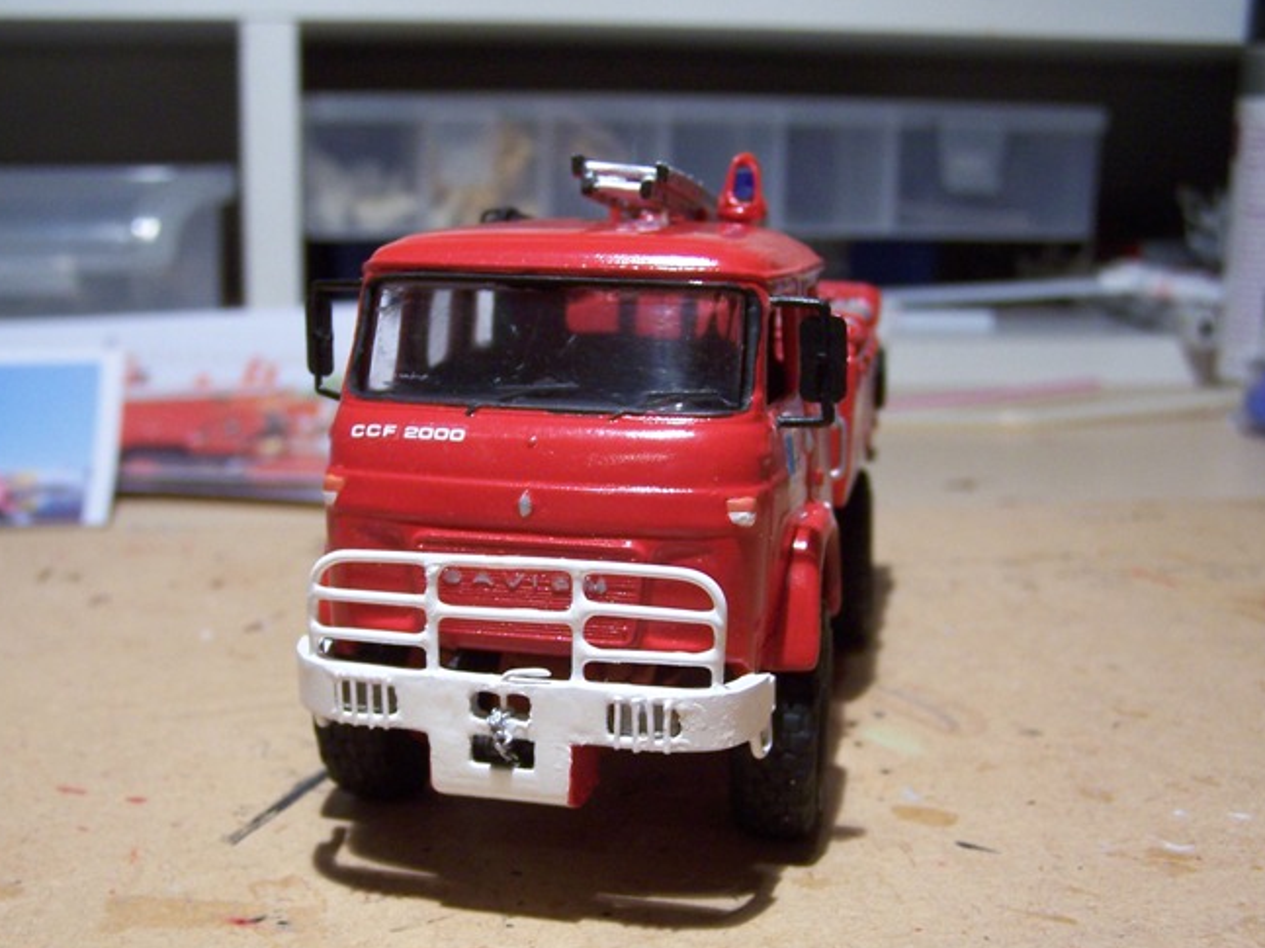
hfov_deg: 40.4
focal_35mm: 47
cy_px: 520
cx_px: 569
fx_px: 1717
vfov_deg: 30.9
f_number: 2.8
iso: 140
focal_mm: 6.3
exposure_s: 1/30
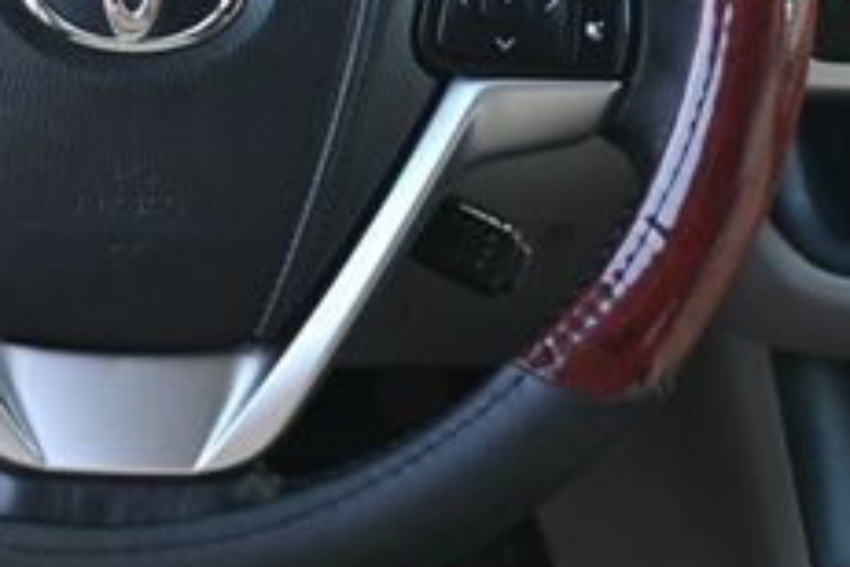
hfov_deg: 21.0
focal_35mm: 95
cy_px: -66
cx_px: 103
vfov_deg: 14.0
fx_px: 2252
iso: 400
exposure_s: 1/200
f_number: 4.2
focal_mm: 23
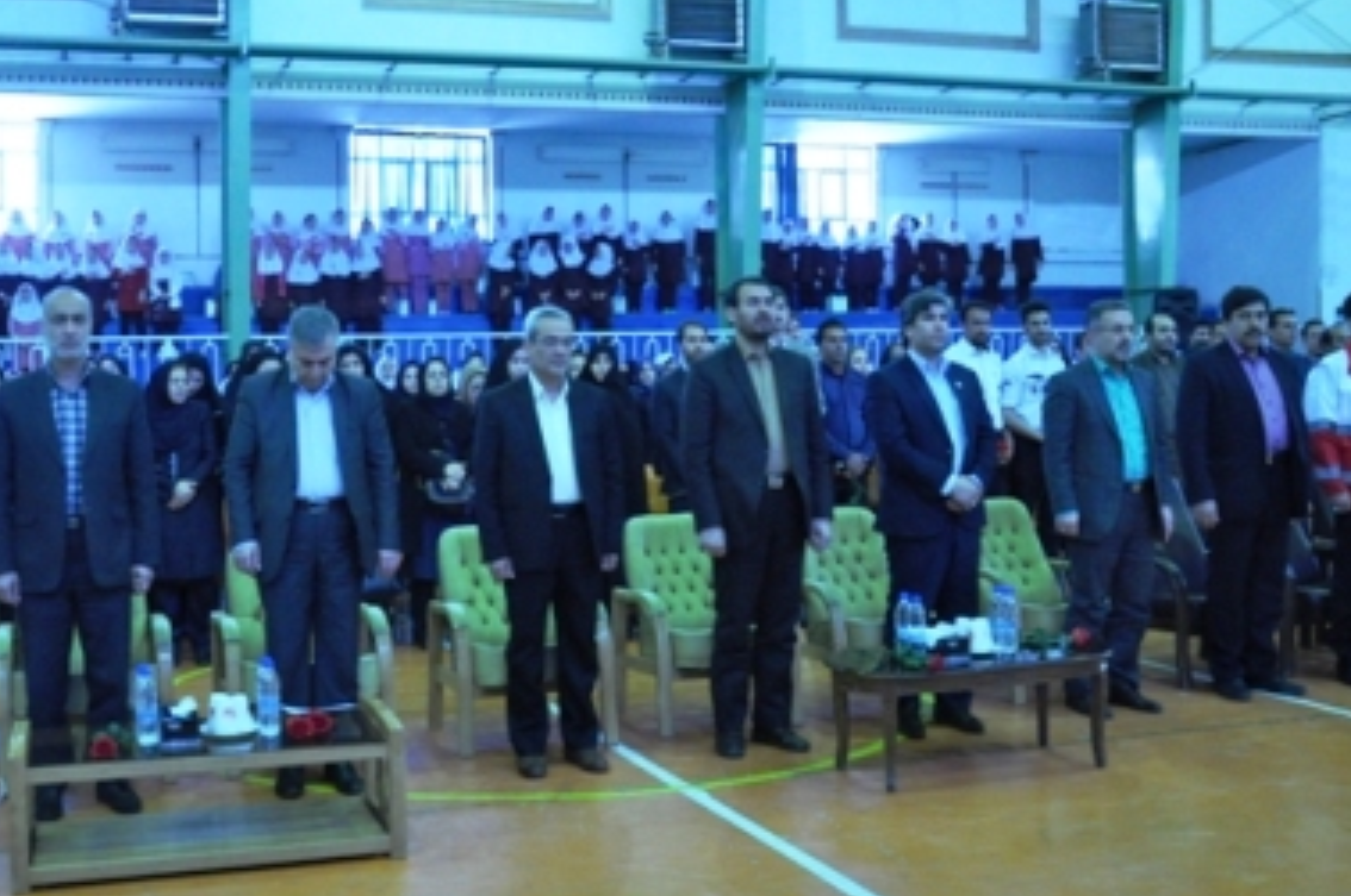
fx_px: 1561
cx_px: 529
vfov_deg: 32.0
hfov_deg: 46.5
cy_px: 393
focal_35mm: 42
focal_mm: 21
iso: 3200
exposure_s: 1/60
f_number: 5
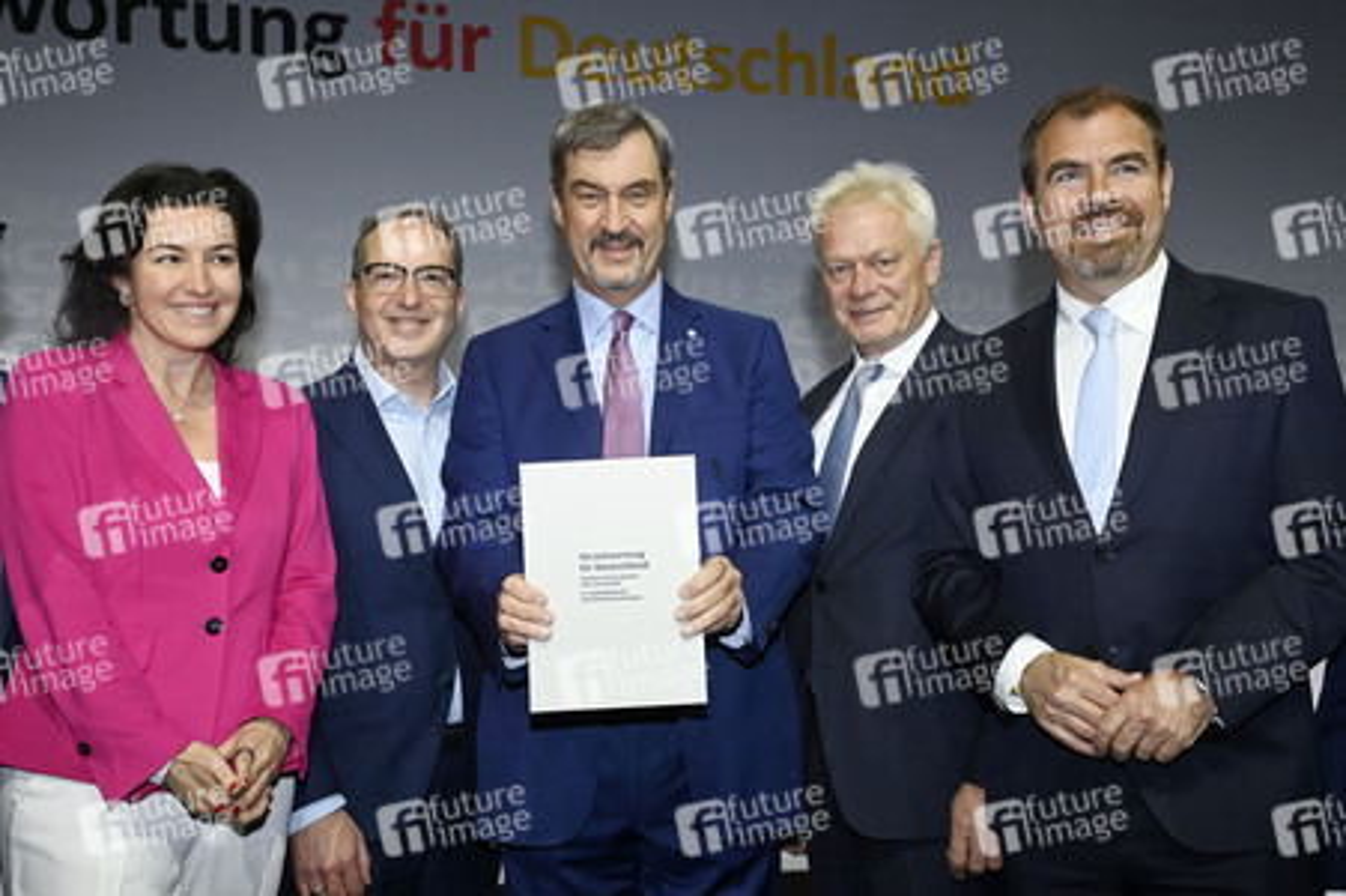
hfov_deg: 42.8
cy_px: 448
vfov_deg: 29.2
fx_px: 1719
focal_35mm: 46
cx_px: 673
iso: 2000
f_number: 7.1
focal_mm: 46
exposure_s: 1/250
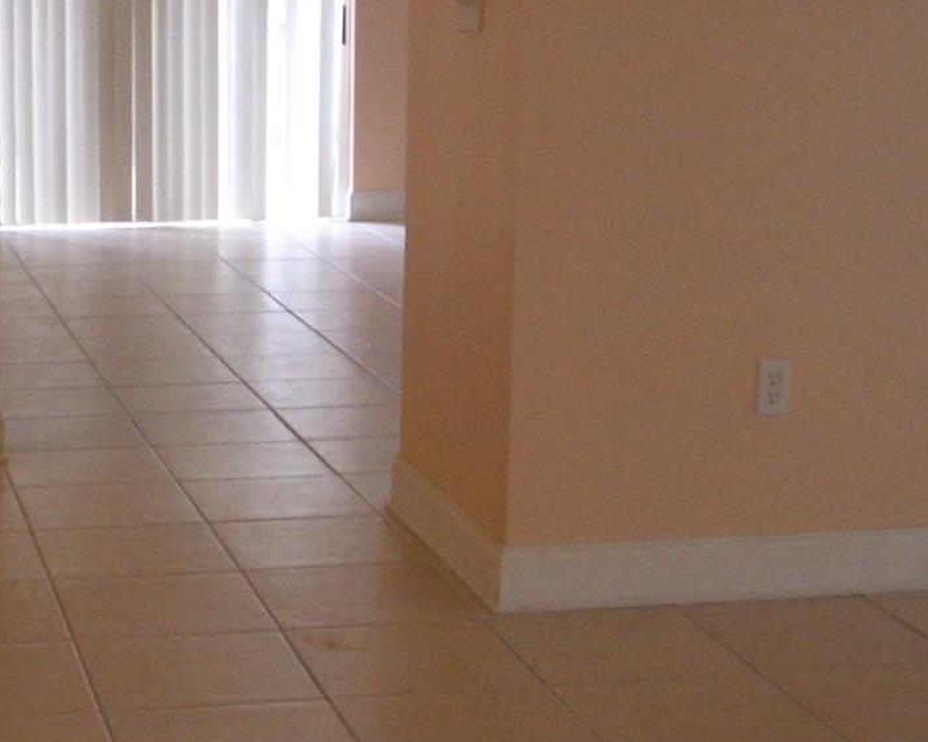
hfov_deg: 23.1
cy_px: 430
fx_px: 2197
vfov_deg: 19.2
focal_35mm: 80
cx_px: 49
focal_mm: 4.8
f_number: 4
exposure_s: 1/80
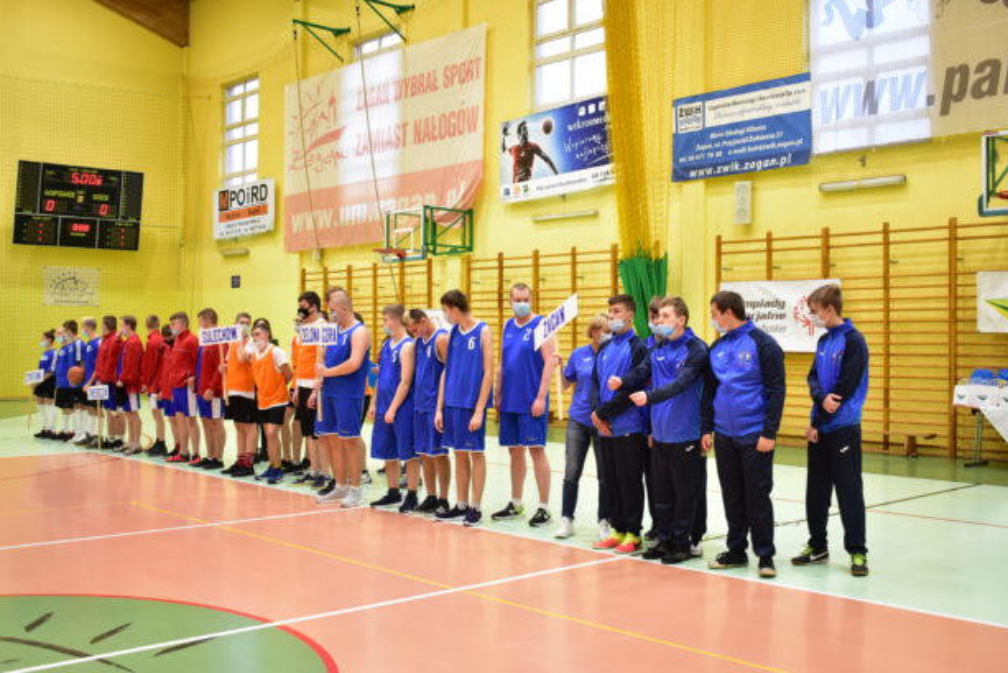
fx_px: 1079
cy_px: 334
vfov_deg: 34.6
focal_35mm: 39
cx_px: 511
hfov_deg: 50.1
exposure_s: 1/80
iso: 2000
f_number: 4
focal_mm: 25
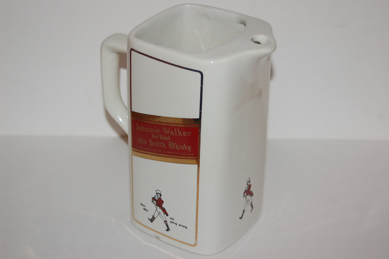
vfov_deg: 16.2
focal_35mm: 84
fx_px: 907
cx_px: 194
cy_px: 130
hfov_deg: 24.2
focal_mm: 56
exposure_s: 1/60
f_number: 5
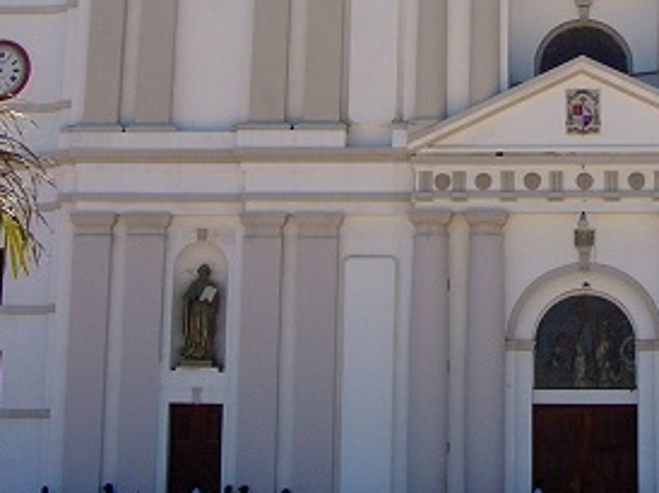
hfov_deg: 22.0
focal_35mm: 87
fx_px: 1655
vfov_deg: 16.6
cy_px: 13
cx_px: 599
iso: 50
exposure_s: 1/336
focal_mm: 5.7
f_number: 4.9
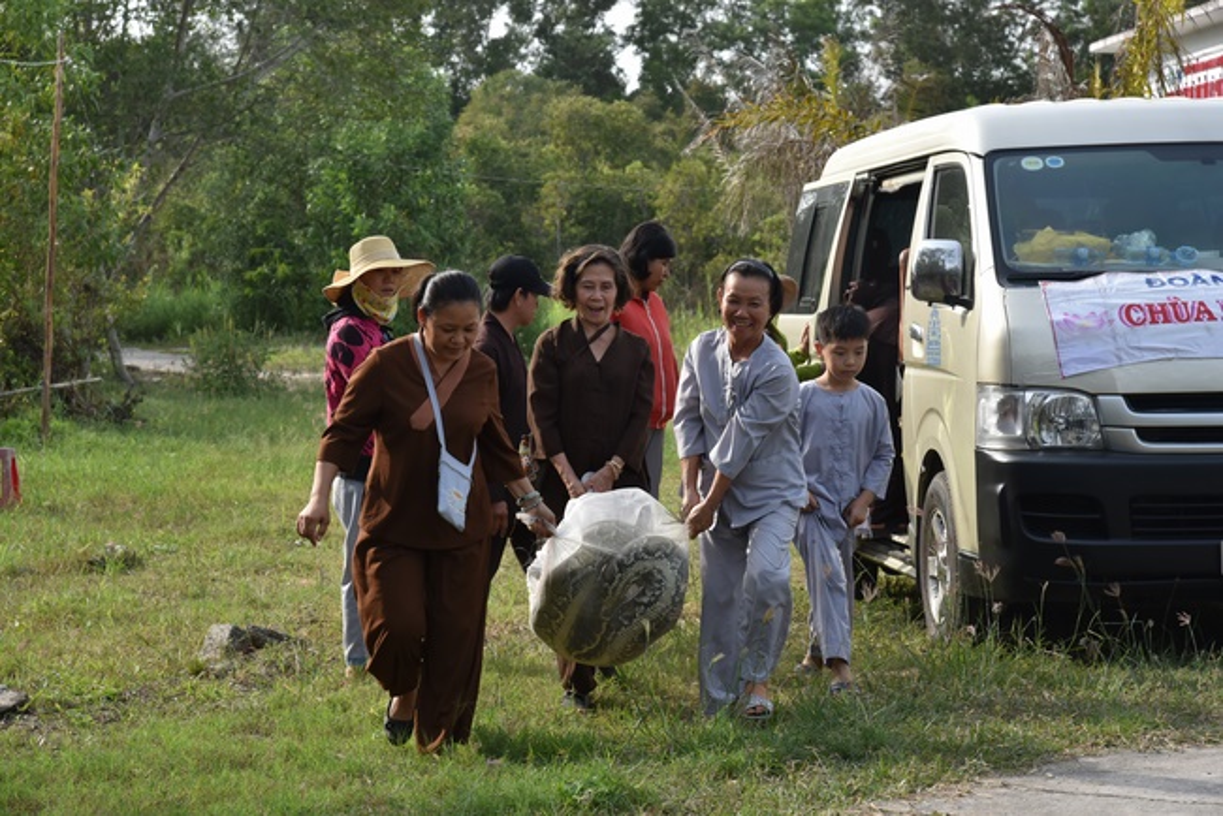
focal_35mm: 92
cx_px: 612
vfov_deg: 14.9
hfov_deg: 22.1
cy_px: 408
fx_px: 3127
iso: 640
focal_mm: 92
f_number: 10
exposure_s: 1/400
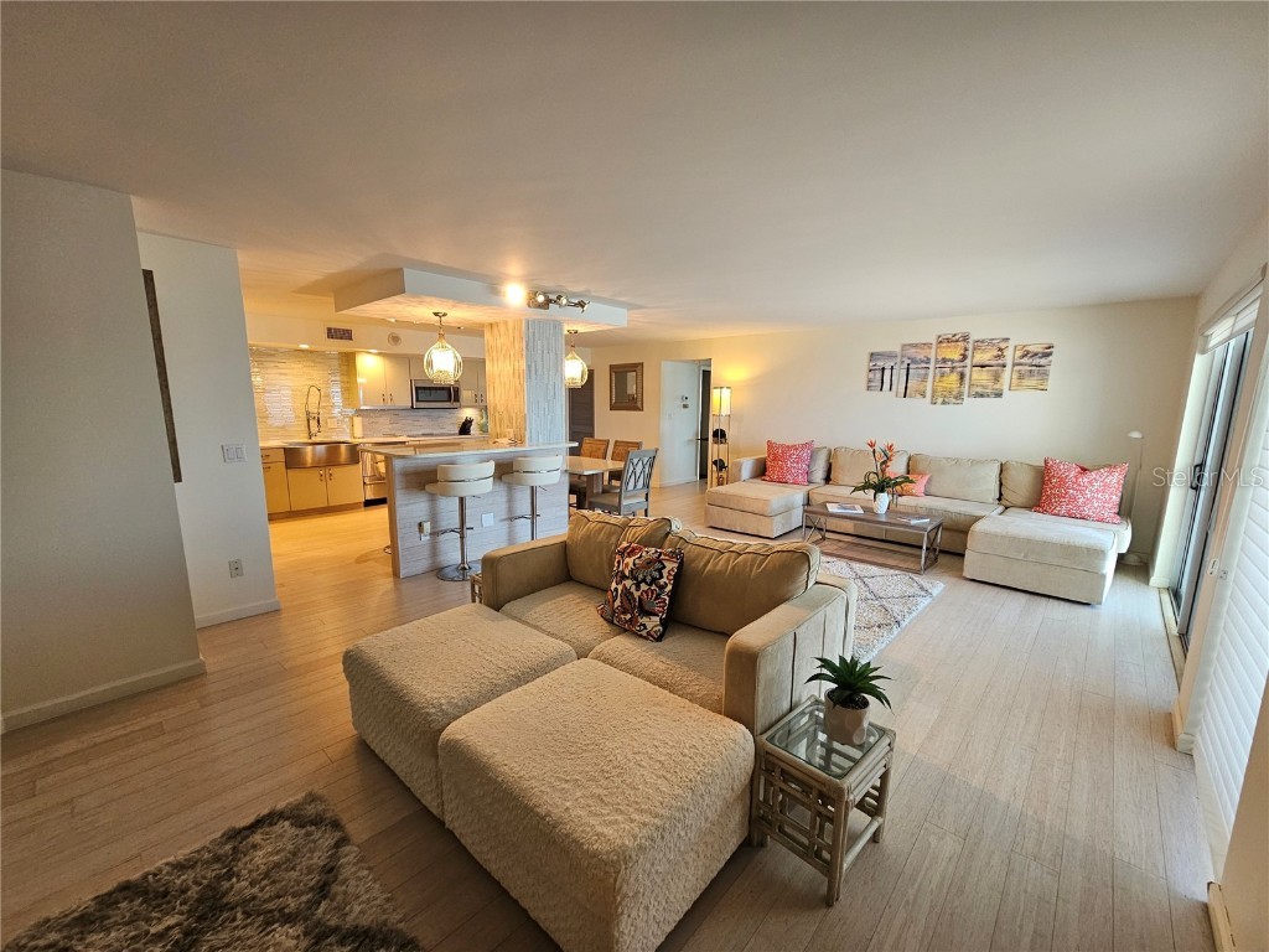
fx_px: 477
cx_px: 634
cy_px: 476
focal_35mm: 13
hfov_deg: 106.2
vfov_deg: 89.9
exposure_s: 1/60
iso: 160
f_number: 2.2
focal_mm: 2.2
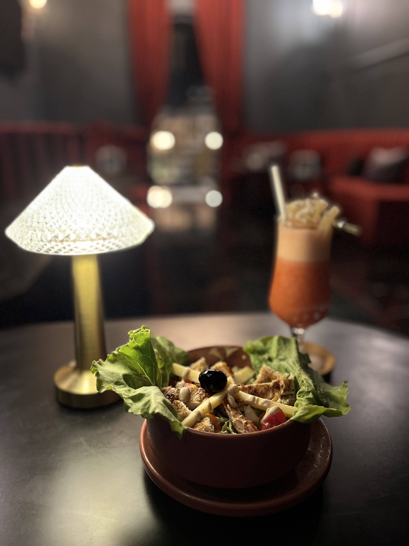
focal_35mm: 26
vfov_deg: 67.3
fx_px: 410
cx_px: 204
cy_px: 273
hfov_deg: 53.1
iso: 640
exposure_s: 1/25
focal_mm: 5.1
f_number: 1.6
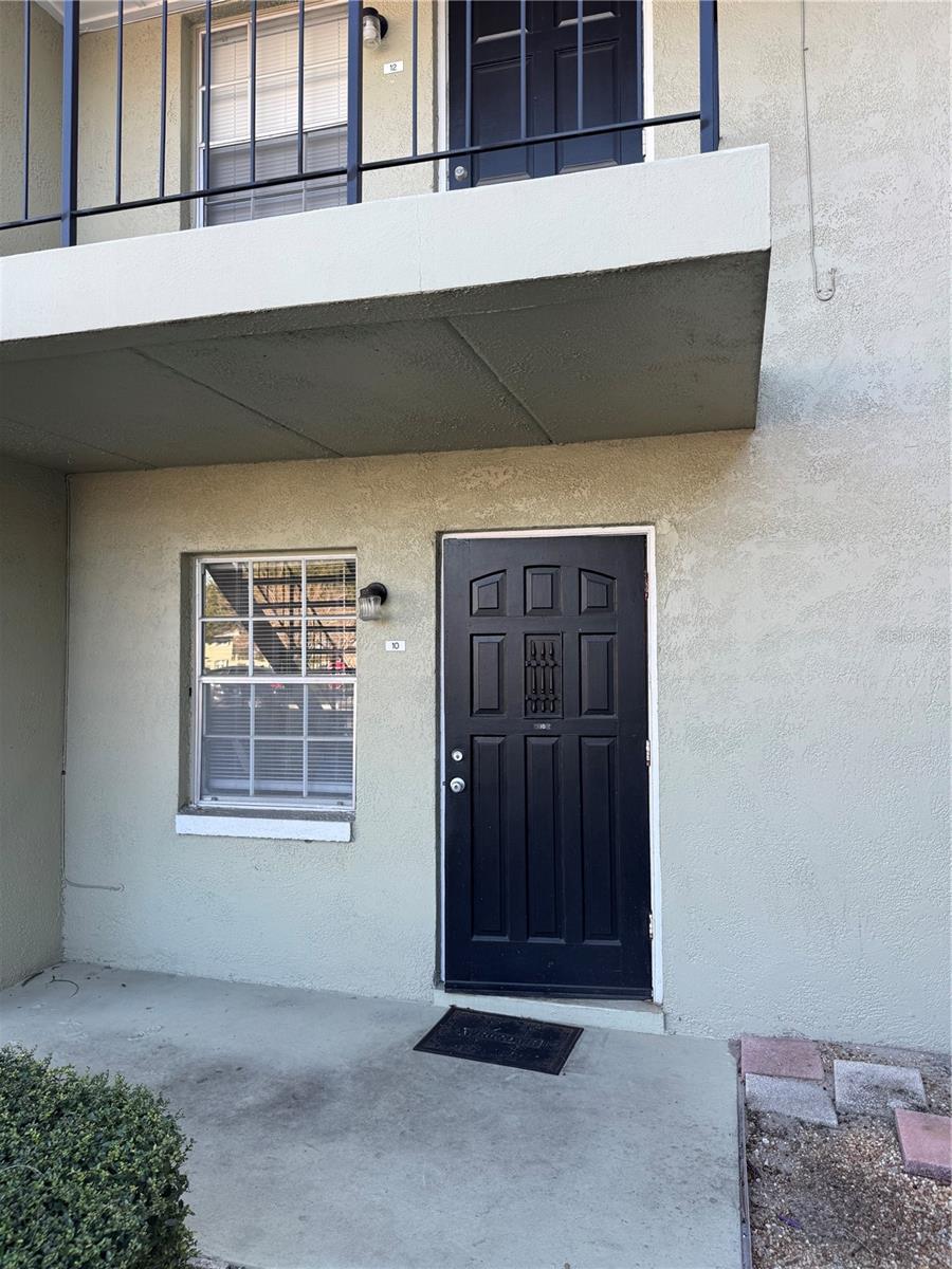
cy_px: 634
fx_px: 880
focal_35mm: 24
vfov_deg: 71.6
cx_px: 476
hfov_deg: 56.8
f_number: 1.78
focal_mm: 6.76
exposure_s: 1/278
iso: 80
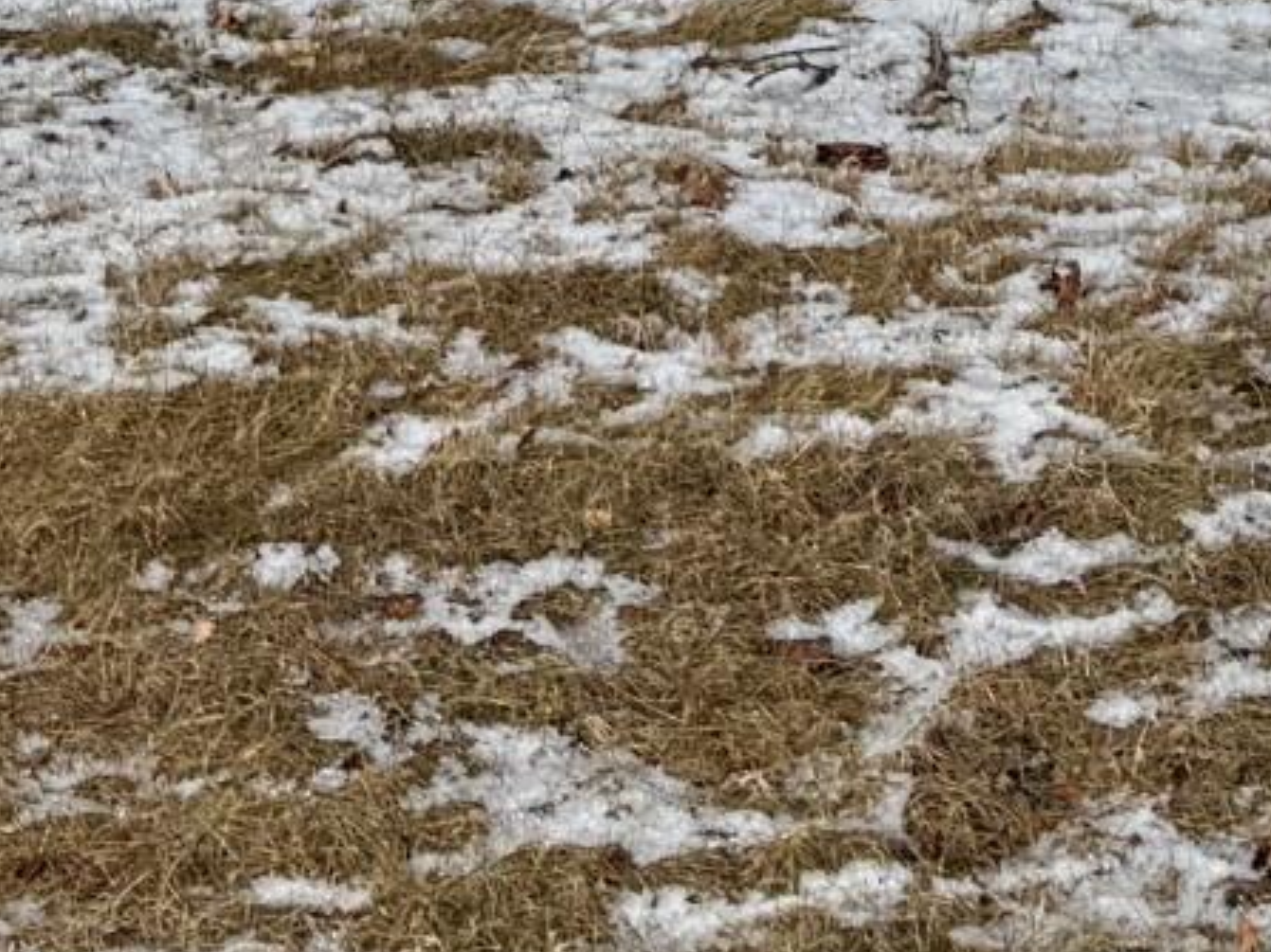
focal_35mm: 161
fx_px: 5910
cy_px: -1321
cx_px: 850
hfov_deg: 12.3
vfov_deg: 8.4
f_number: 1.78
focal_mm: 6.76
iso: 80
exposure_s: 1/4310
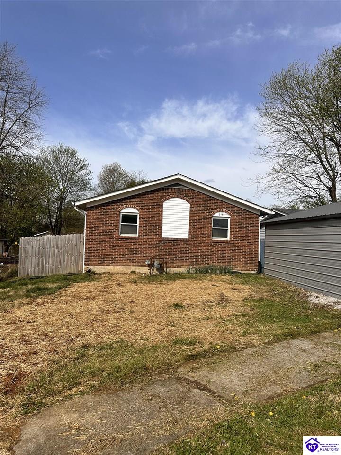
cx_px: 170
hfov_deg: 56.8
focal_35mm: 24
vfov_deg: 71.6
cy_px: 228
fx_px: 315
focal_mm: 6.86
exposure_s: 1/6211
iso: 80
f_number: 1.78
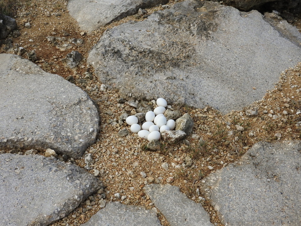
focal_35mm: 45
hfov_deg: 42.1
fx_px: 391
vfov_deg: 32.2
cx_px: 150
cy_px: 113
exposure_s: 1/800
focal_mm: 8.1
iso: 100
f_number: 4
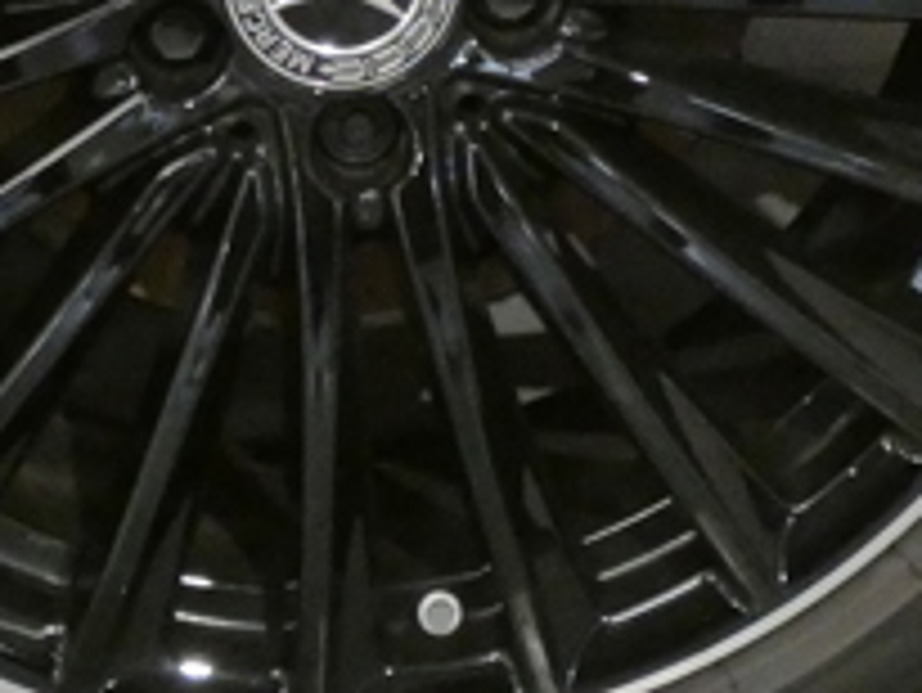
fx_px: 3118
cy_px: -14
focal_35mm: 117
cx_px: 328
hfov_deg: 16.8
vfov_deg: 12.5
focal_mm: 5.3
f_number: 3.3
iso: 1250
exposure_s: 1/80
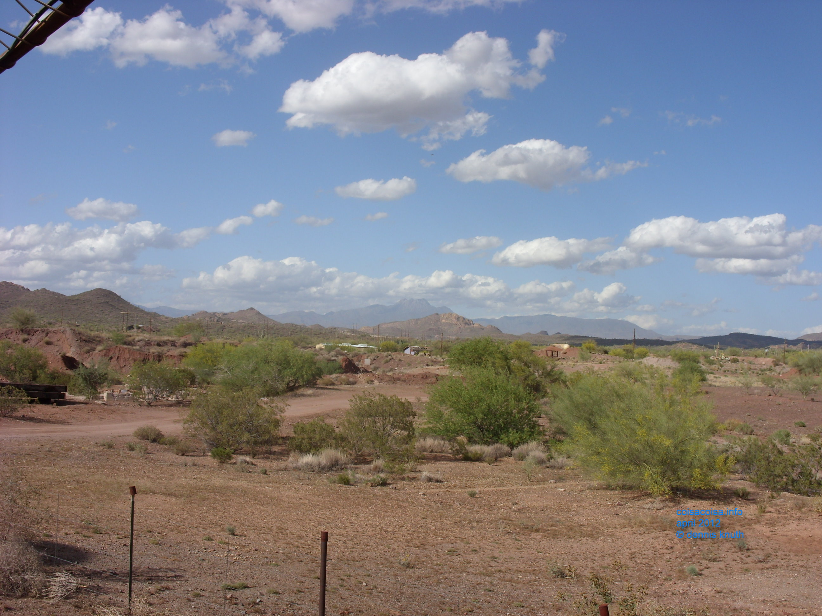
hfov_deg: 49.0
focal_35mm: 38
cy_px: 308
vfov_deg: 37.7
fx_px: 902
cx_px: 411
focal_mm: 6.3
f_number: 4.9
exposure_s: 1/647
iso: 50
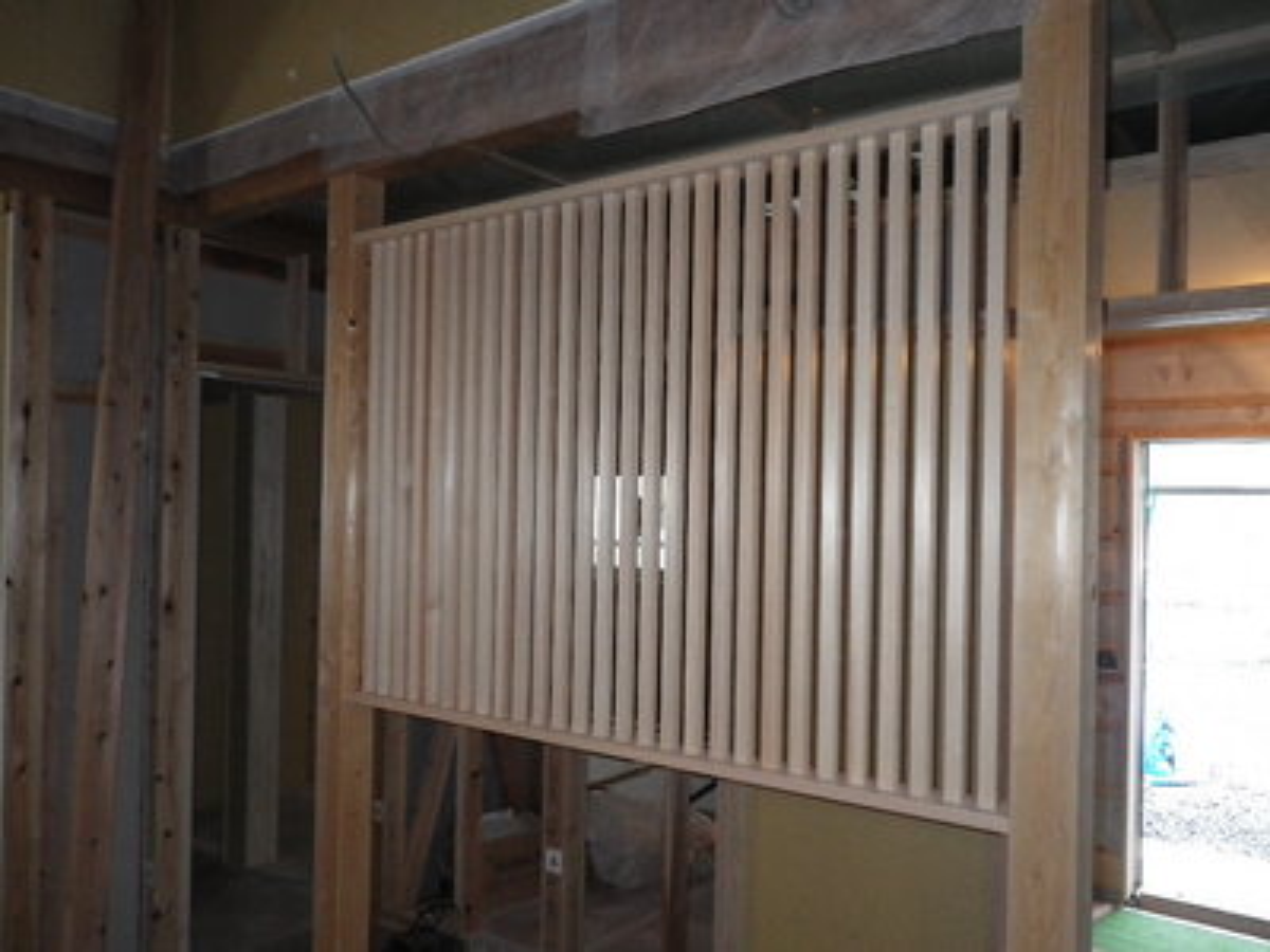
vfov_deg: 49.7
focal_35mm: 28
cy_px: 476
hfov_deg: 63.4
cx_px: 635
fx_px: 1027
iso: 400
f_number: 3.5
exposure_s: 1/50
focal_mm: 5
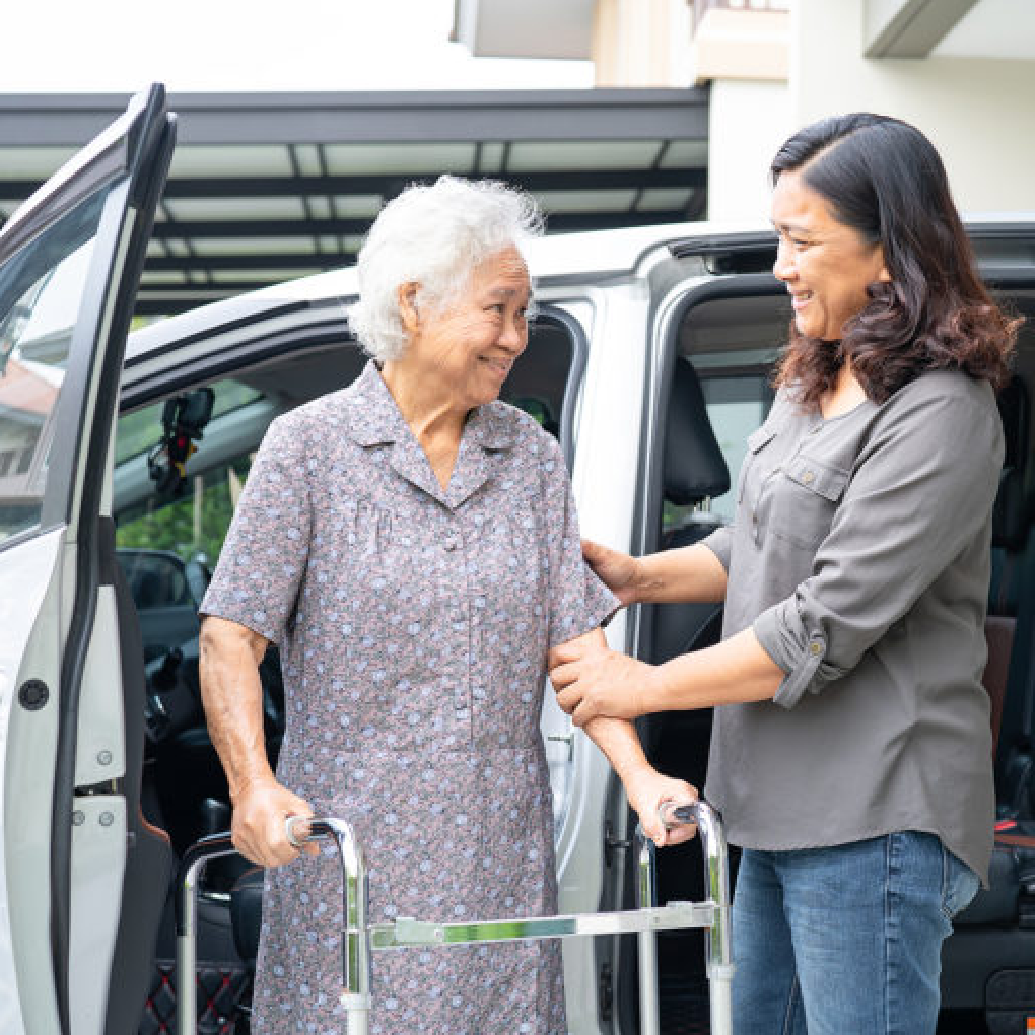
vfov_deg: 26.9
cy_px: 518
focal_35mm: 64
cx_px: 629
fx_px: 2165
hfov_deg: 26.8
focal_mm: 50
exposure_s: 1/50
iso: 160
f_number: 3.2
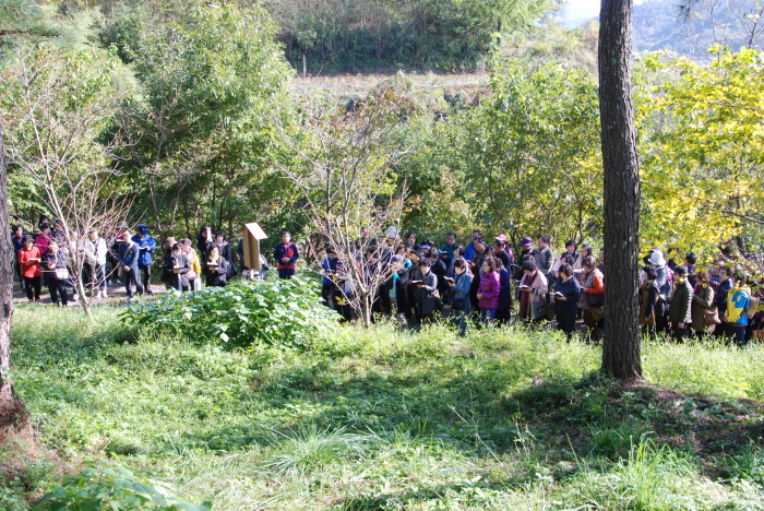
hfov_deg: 53.1
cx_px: 382
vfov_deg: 36.9
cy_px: 256
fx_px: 765
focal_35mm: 36
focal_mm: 24
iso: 200
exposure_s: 1/40
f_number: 8
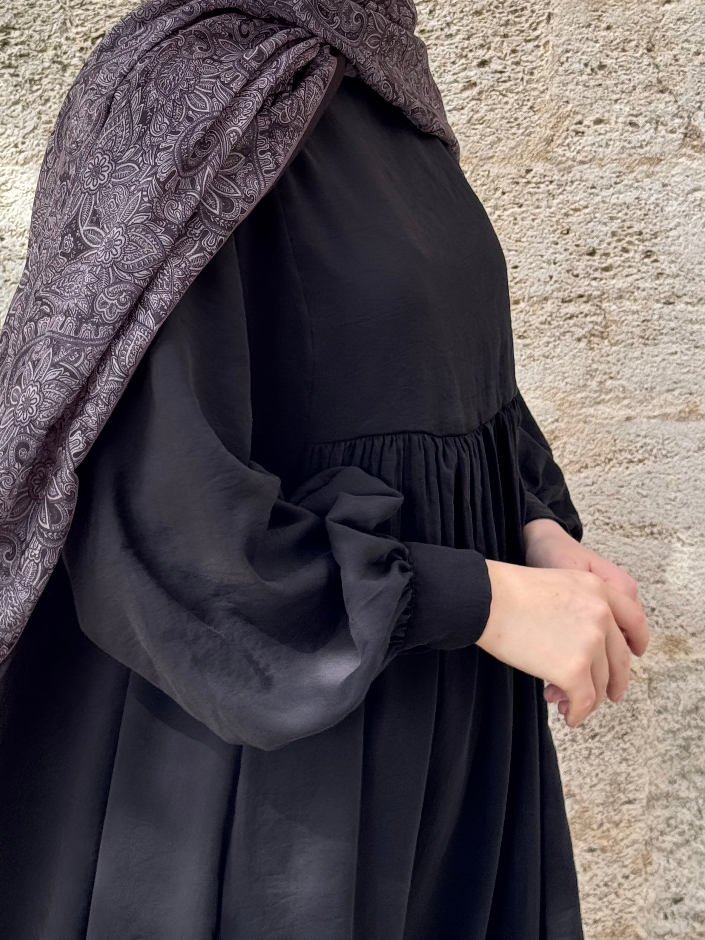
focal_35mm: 79
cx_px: 243
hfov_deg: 18.6
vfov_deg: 24.3
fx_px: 2146
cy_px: 196
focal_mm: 6.76
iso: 50
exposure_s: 1/199
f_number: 1.78
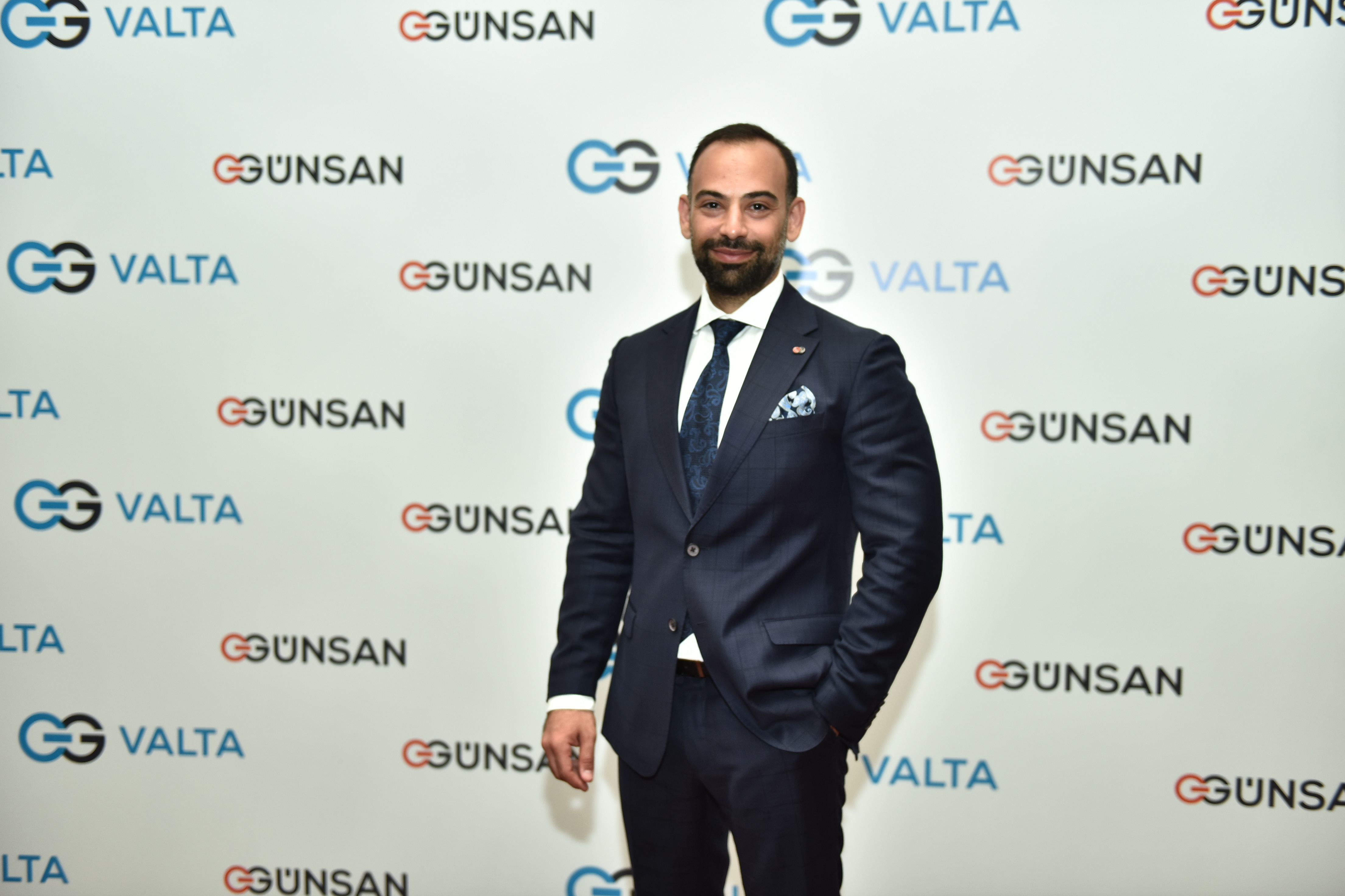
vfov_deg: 35.1
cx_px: 672
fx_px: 1420
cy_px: 448
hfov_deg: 50.7
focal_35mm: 38
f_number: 2.8
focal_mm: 38
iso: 500
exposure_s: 1/125
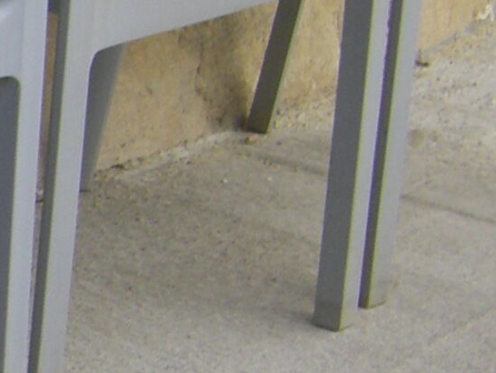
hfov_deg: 8.6
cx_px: -205
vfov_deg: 6.5
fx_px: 3254
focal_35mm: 227
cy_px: 146
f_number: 7
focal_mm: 6.3
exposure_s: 1/125
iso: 64
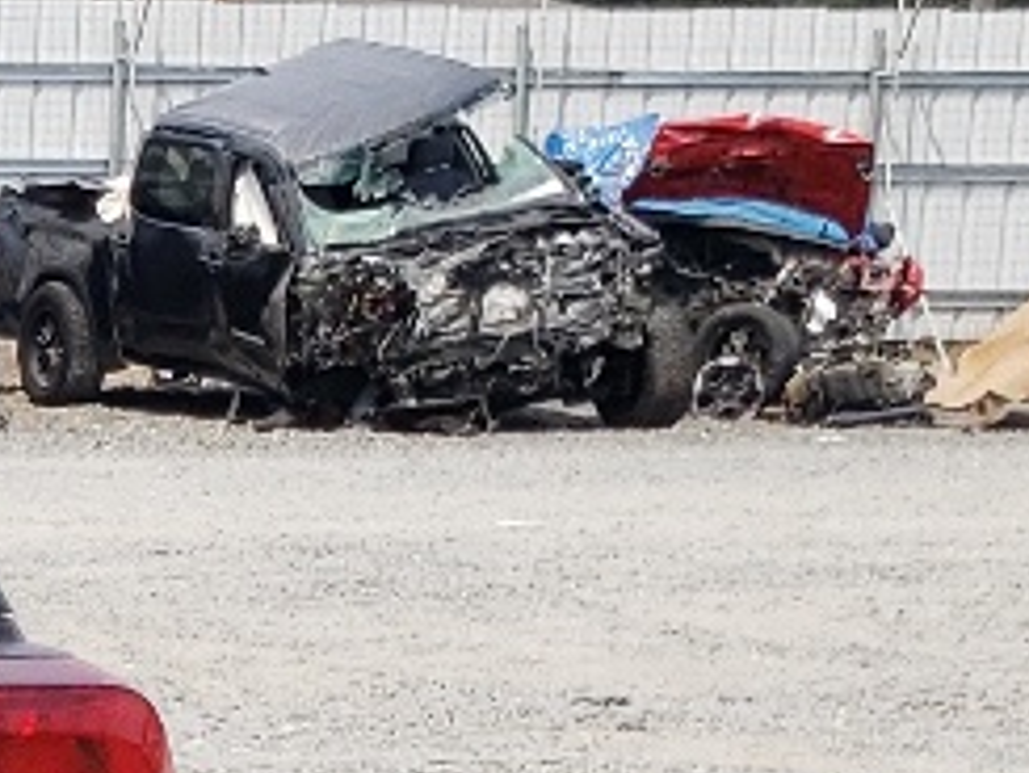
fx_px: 5056
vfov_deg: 8.4
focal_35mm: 170
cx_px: -1537
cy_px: 1340
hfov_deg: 10.0
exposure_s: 1/2000
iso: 50
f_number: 1.5
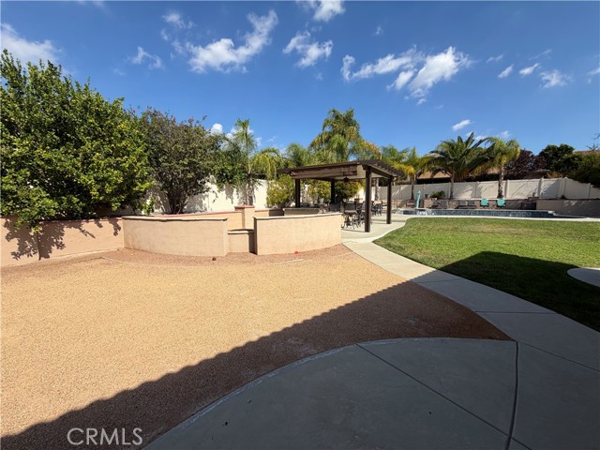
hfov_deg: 102.1
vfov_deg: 85.7
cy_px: 225
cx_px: 300
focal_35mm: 14
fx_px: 243
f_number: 2.2
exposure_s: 1/928
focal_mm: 2.22
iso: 20
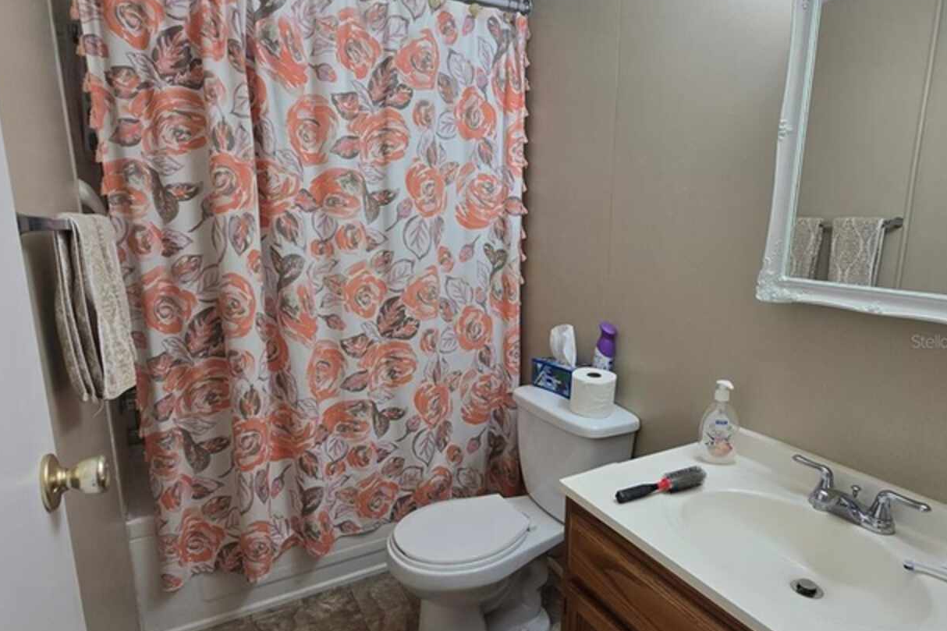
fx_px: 500
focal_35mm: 19
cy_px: 341
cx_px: 491
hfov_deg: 86.9
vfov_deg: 64.4
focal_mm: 2.2
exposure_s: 1/60
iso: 64
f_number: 2.2
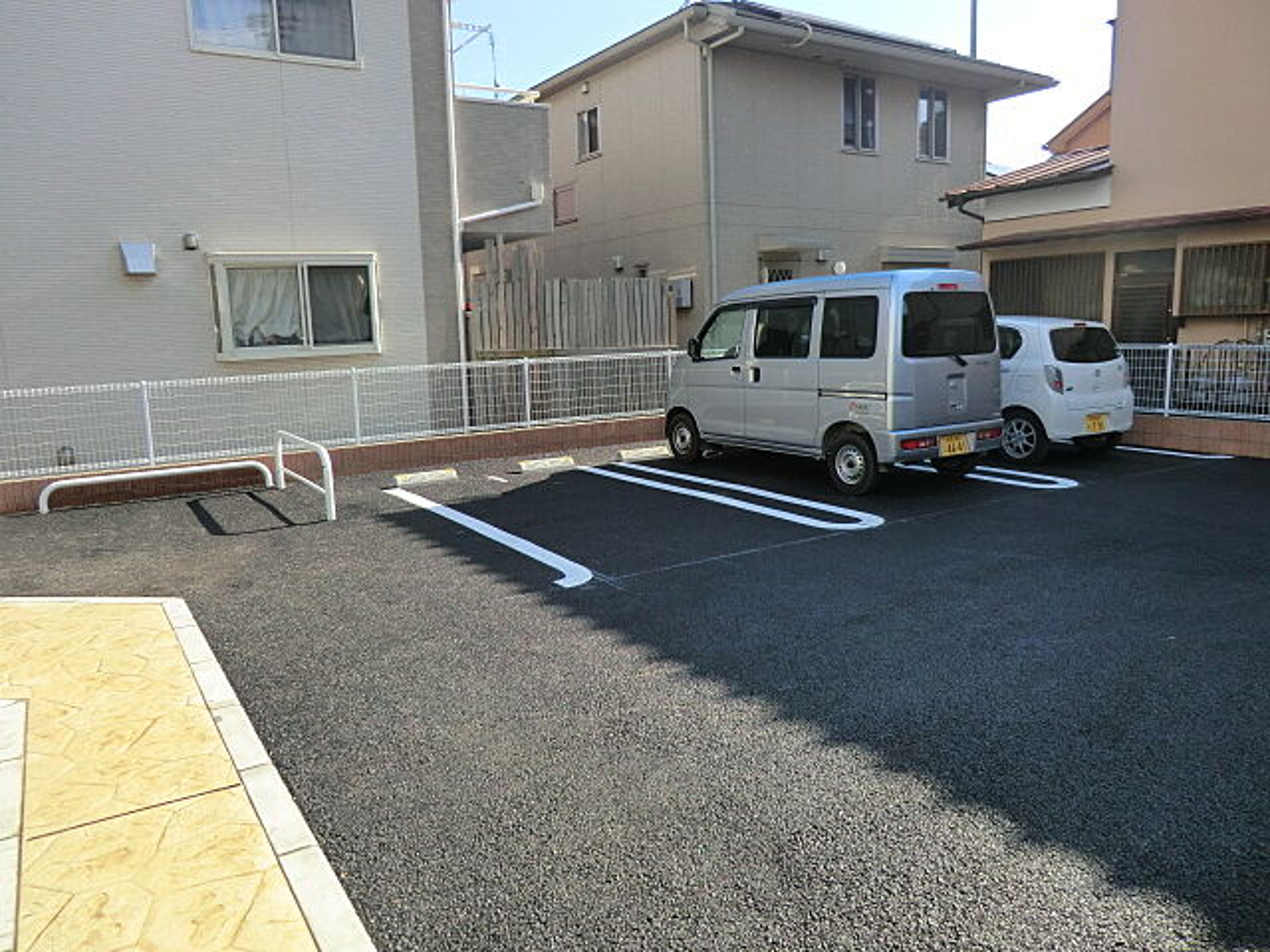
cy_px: 476
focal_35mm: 24
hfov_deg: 71.6
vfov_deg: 56.8
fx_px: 881
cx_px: 635
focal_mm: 4.3
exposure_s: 1/640
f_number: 3.2
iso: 80
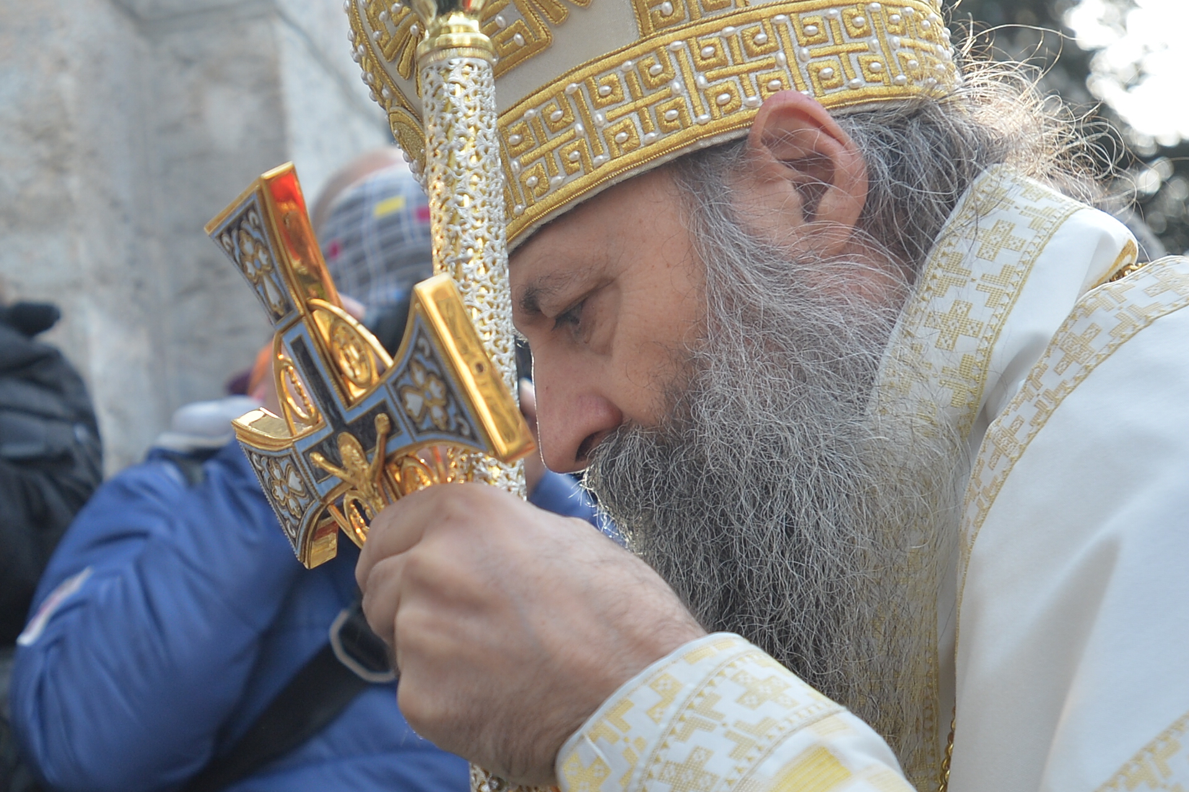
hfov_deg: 54.4
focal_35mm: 35
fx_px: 1156
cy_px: 396
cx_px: 594
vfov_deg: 37.9
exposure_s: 1/500
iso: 320
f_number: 4.5
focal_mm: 35
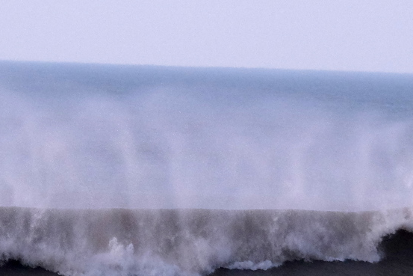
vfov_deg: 1.4
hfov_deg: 2.1
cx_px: 243
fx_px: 11452
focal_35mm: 998
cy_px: 112
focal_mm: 230
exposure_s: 1/2000
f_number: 13
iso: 2000
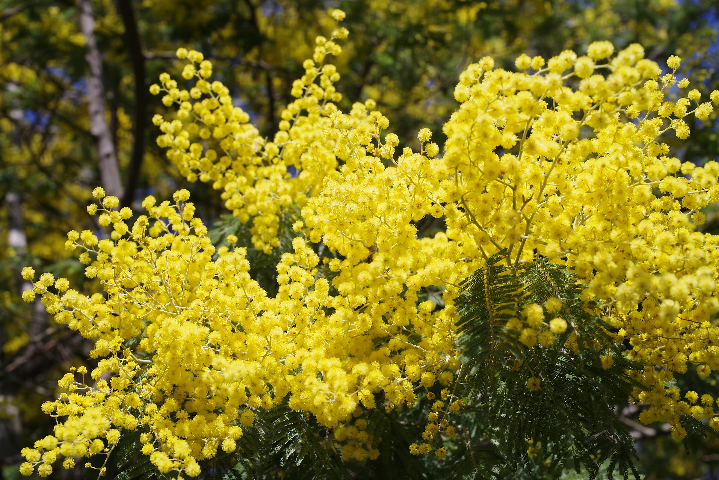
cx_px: 360
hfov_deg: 39.6
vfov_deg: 27.0
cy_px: 240
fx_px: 999
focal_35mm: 50
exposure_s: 1/200
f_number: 10
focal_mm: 50
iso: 200
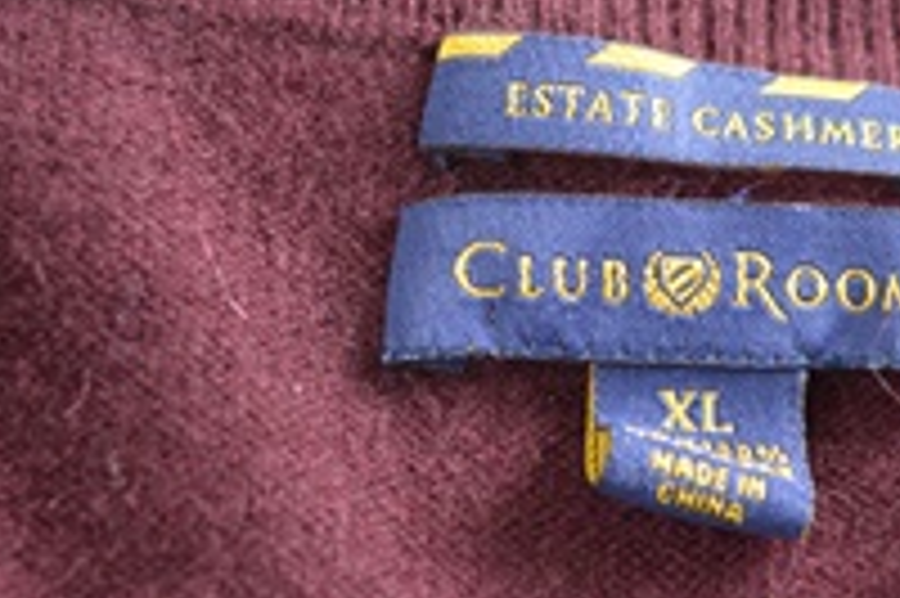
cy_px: 279
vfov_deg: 16.8
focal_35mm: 81
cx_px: 657
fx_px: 2023
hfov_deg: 24.8
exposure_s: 1/60
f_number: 4
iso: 500
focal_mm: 18
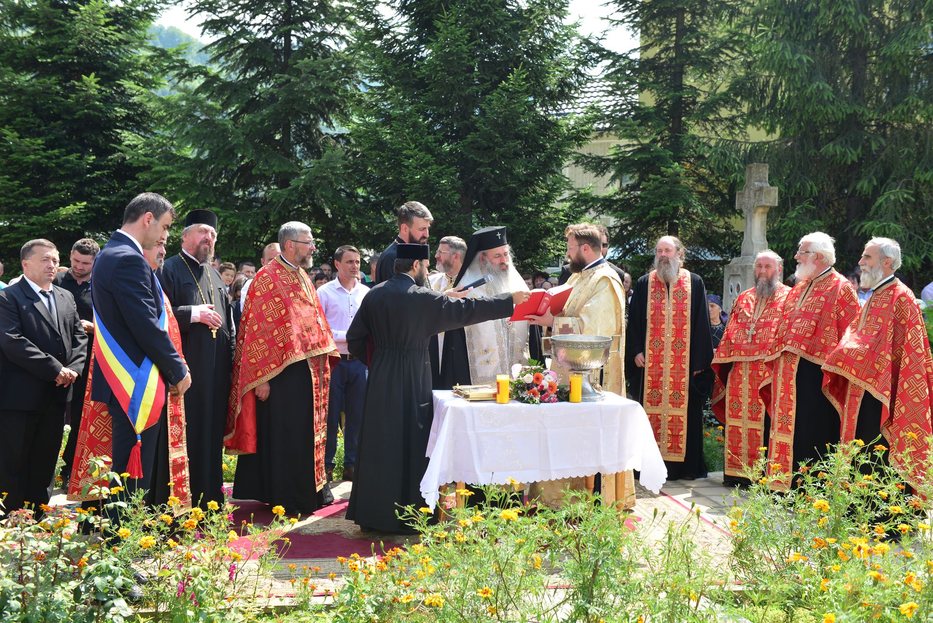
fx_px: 1037
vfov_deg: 33.4
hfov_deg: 48.4
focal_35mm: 40
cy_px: 312
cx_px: 466
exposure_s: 1/160
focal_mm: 40
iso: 100
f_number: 4.5
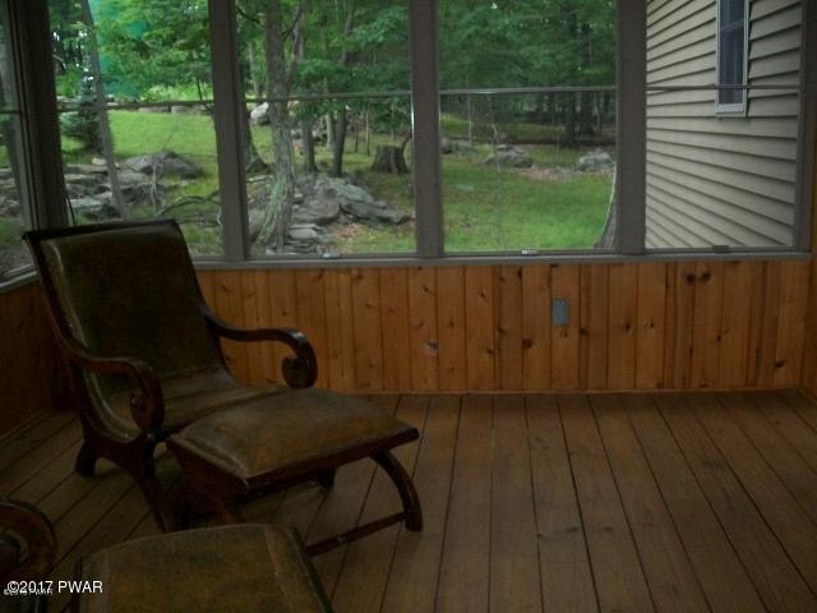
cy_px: 306
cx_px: 408
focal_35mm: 36
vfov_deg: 39.7
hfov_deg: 51.4
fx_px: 850
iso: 160
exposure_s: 1/60
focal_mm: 6
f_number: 2.7
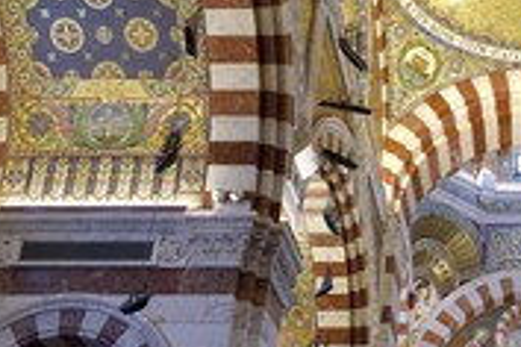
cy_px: 288
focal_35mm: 69
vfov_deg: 19.5
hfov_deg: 27.5
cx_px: 524
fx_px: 999
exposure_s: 1/30
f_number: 7.1
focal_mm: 29
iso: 800
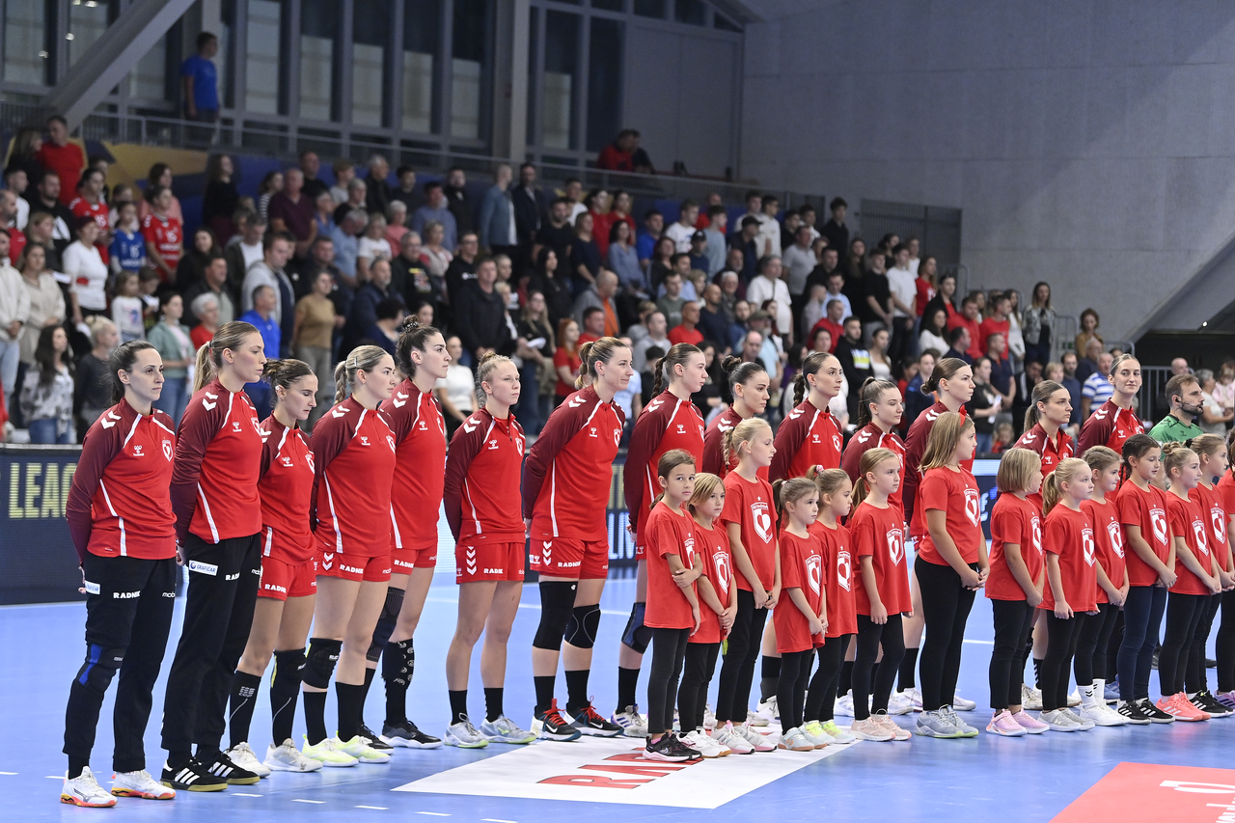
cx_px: 618
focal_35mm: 112
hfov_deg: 18.3
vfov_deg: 12.2
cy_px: 412
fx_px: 3841
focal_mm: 112
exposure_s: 1/1600
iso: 4000
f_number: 2.8
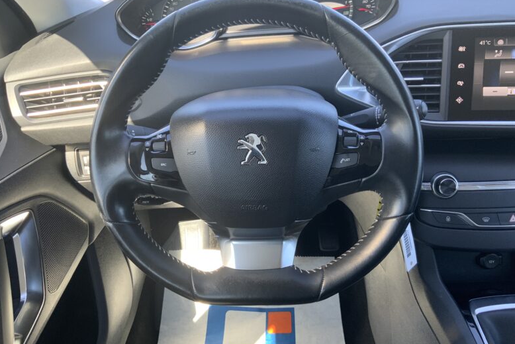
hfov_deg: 60.3
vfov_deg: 42.3
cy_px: 192
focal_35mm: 31
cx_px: 262
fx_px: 444
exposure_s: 1/122
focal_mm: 3
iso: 50
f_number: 1.8
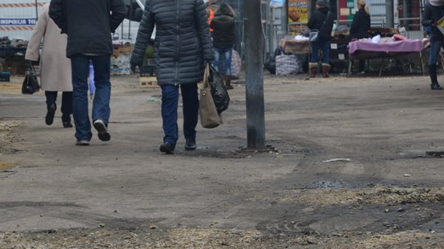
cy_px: 3
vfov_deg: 7.2
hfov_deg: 12.7
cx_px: 249
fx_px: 1990
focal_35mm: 169
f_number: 5.6
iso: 500
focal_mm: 55
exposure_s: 1/500
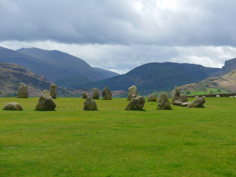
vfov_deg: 19.6
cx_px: 118
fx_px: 511
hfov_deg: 26.0
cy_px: 88
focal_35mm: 75
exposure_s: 1/500
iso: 80
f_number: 4.4
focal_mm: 16
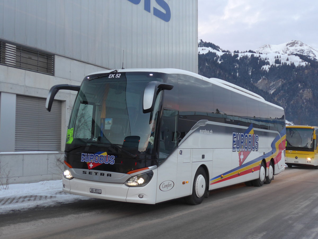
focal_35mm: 44
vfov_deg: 32.9
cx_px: 159
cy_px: 120
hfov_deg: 42.9
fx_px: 404
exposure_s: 1/60
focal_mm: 9
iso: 250
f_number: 2.8
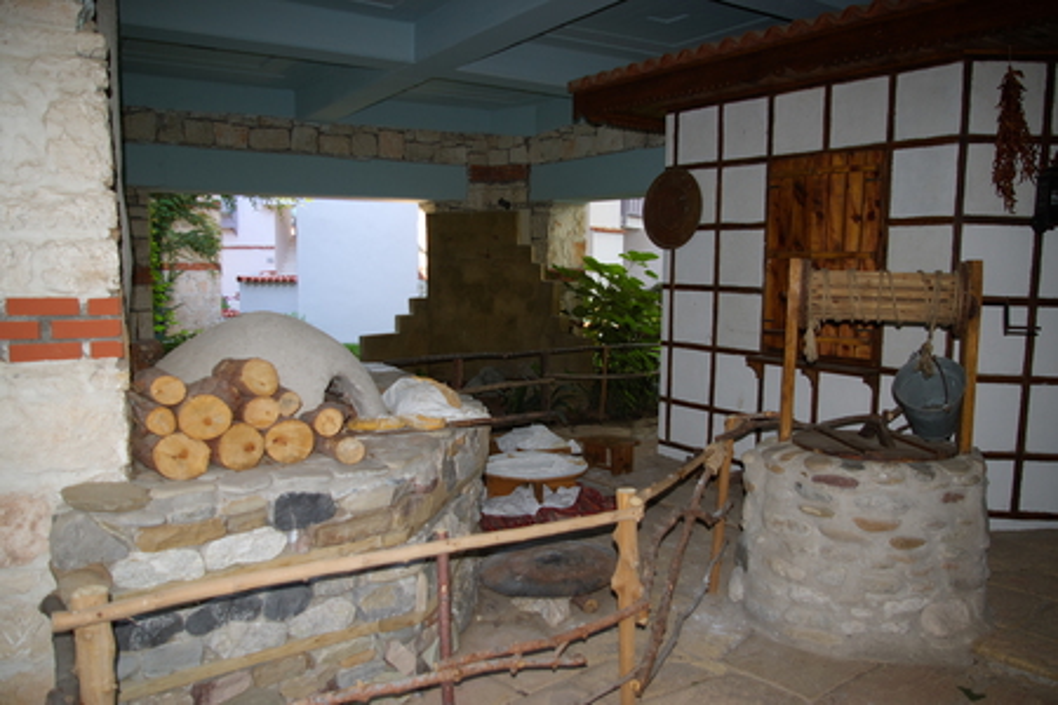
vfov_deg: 47.9
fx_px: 793
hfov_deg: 67.4
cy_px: 352
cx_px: 529
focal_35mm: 27
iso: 200
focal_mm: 18
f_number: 3.5
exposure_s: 1/30
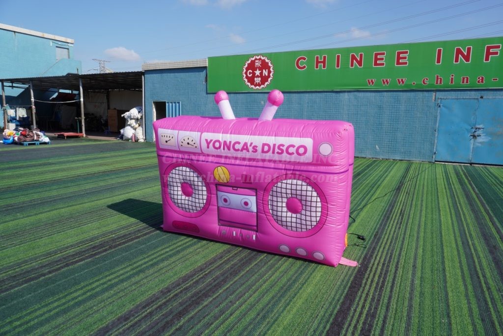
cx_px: 252
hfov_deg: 73.7
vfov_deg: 53.1
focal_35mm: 24
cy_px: 168
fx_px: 335
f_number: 8
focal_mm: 16
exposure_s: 1/250
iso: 100
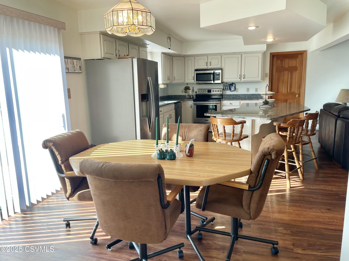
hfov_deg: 67.3
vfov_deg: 53.1
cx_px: 174
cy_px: 130
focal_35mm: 26
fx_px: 262
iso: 40
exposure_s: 1/120
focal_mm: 4.2
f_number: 1.6
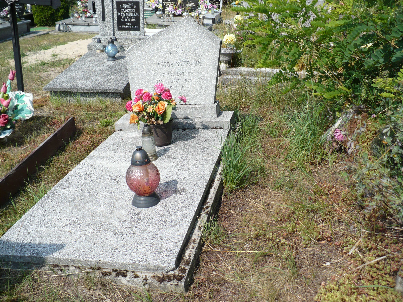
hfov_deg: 50.1
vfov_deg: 38.7
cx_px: 202
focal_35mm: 37
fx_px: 431
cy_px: 151
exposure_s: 1/1300
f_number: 2.8
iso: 100
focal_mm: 6.1
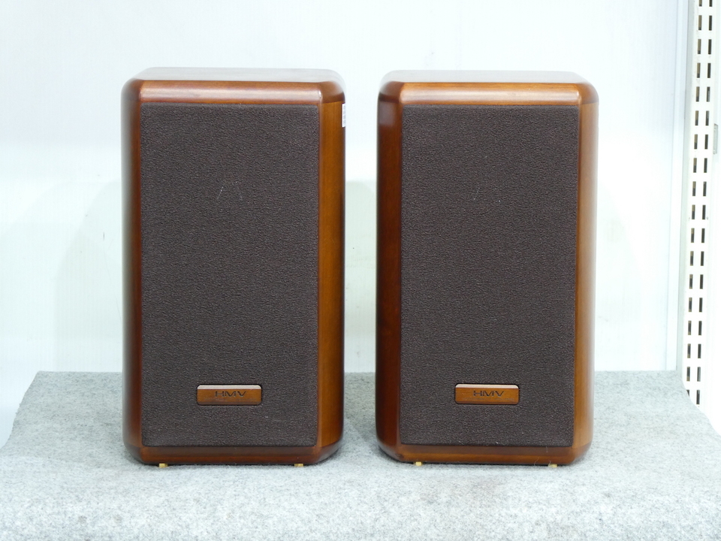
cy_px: 270
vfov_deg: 14.0
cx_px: 360
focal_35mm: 106
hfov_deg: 18.5
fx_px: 2208
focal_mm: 19
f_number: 5.1
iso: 200
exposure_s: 1/4
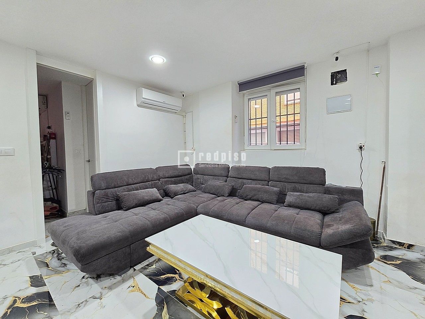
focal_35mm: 13
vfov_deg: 89.9
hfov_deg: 106.2
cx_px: 212
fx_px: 160
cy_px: 160
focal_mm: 2.2
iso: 320
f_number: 2.2
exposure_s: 1/50
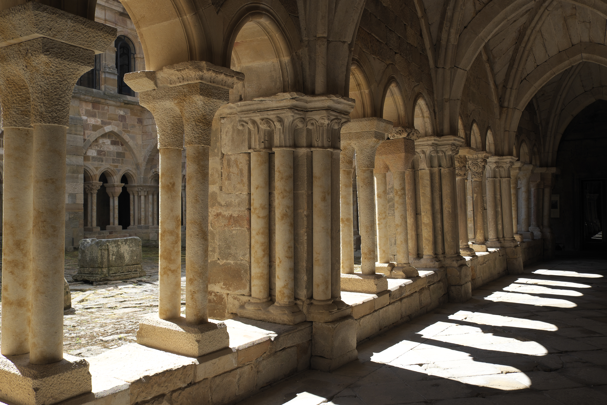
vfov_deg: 42.3
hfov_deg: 60.3
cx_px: 304
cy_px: 202
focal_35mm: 31
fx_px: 523
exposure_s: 1/150
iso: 200
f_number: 8
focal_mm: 20.5
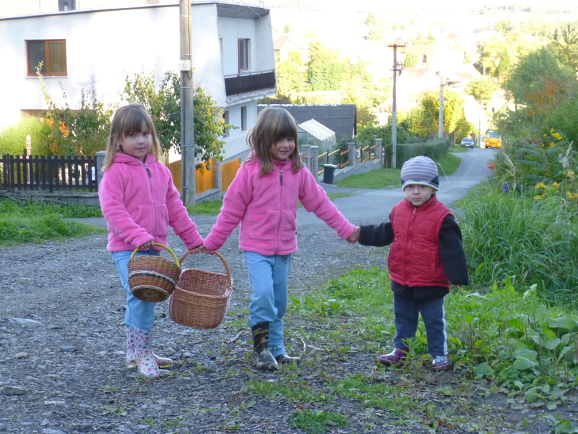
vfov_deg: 24.4
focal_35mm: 60
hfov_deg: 32.2
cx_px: 289
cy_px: 217
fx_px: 1002
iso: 125
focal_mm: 10.7
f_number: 4.3
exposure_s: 1/60
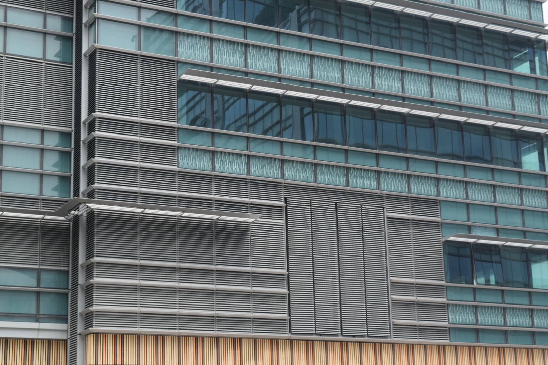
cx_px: 274
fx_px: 1096
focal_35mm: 72
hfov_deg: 28.1
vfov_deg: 18.9
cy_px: 182
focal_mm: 48
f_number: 8
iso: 220
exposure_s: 1/250
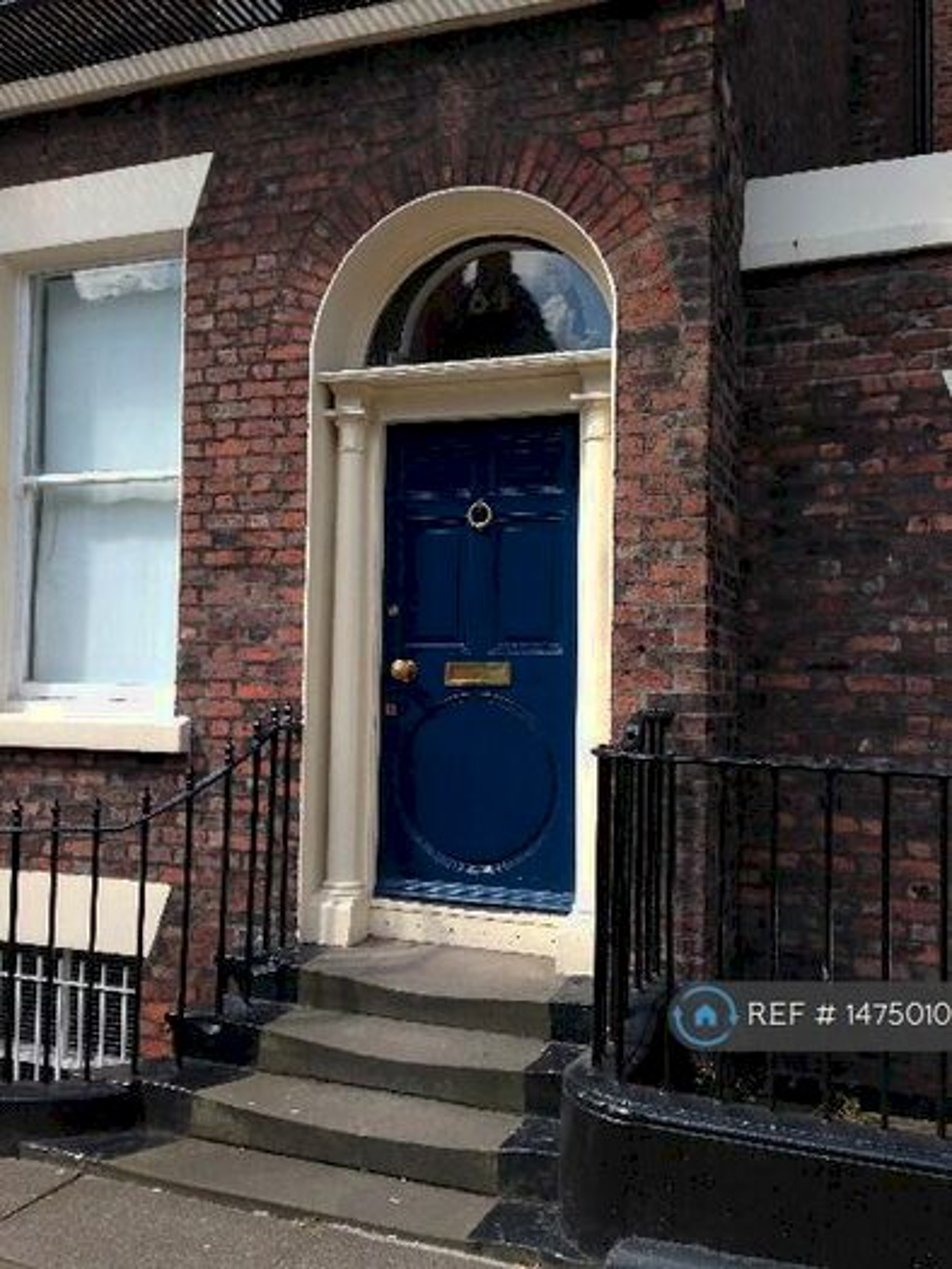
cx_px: 476
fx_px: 1210
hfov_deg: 43.0
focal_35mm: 33
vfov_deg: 55.3
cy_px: 634
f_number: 2.4
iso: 50
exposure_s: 1/602
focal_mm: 4.12
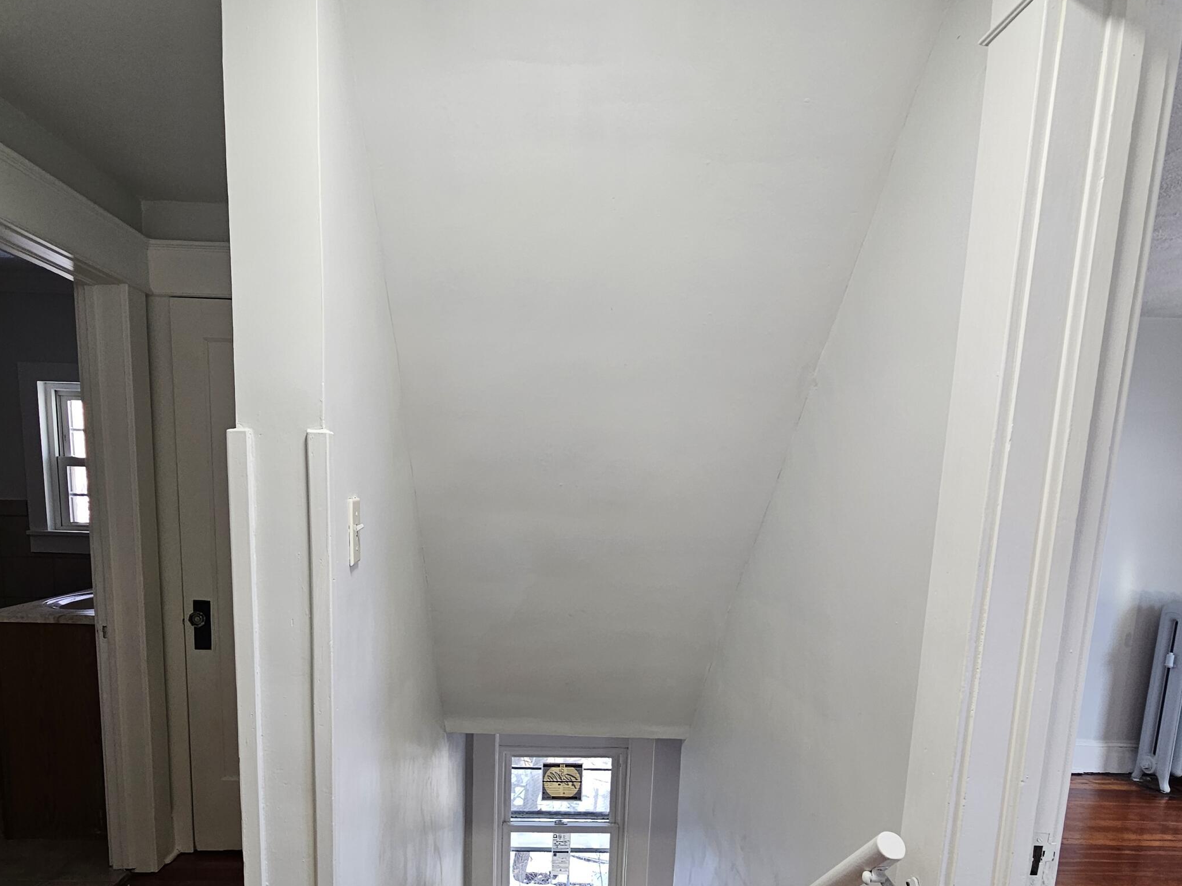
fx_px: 649
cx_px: 539
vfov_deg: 66.5
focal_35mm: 19
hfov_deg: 84.5
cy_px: 603
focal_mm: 2.2
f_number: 2.2
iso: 100
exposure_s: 1/60
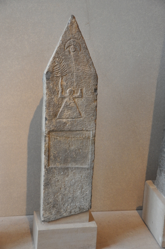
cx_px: 82
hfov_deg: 19.7
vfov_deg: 29.3
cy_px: 124
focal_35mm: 69
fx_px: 476
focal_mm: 46
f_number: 6.3
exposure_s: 1/160
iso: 800
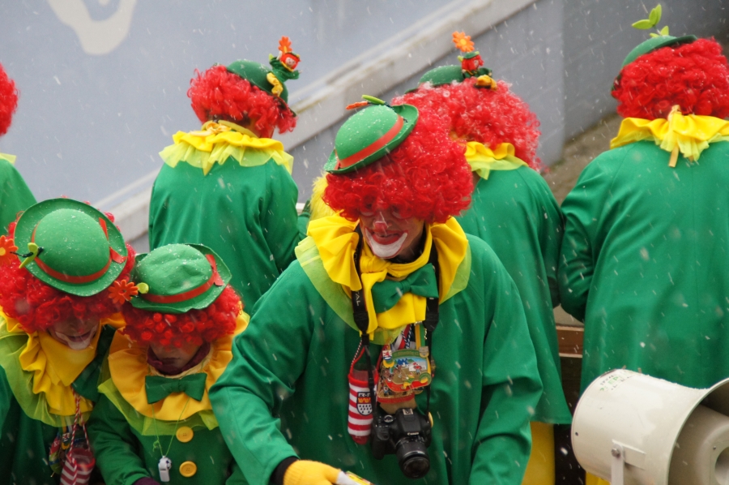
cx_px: 364
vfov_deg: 6.1
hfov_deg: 9.2
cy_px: 242
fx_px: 4551
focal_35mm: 225
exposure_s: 1/125
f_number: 6.3
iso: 1600
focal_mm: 150
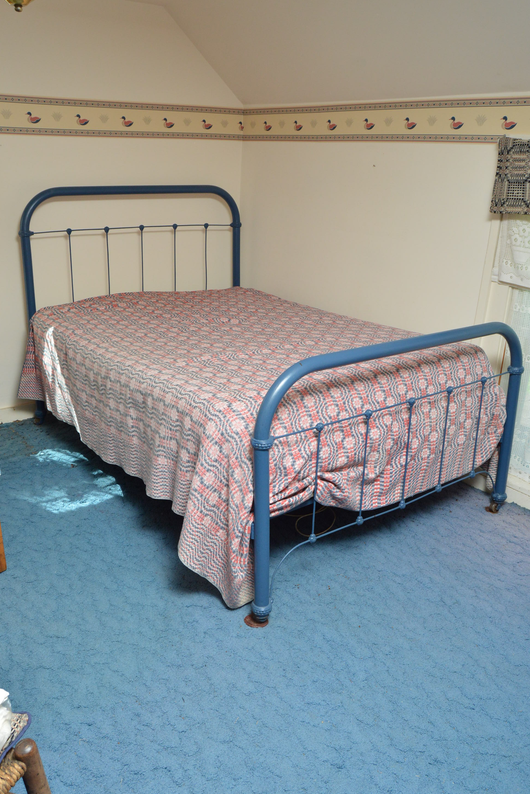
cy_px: 398
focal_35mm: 28
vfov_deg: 65.5
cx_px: 263
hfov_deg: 46.4
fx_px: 618
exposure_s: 1/125
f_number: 7.1
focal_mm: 18
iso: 800
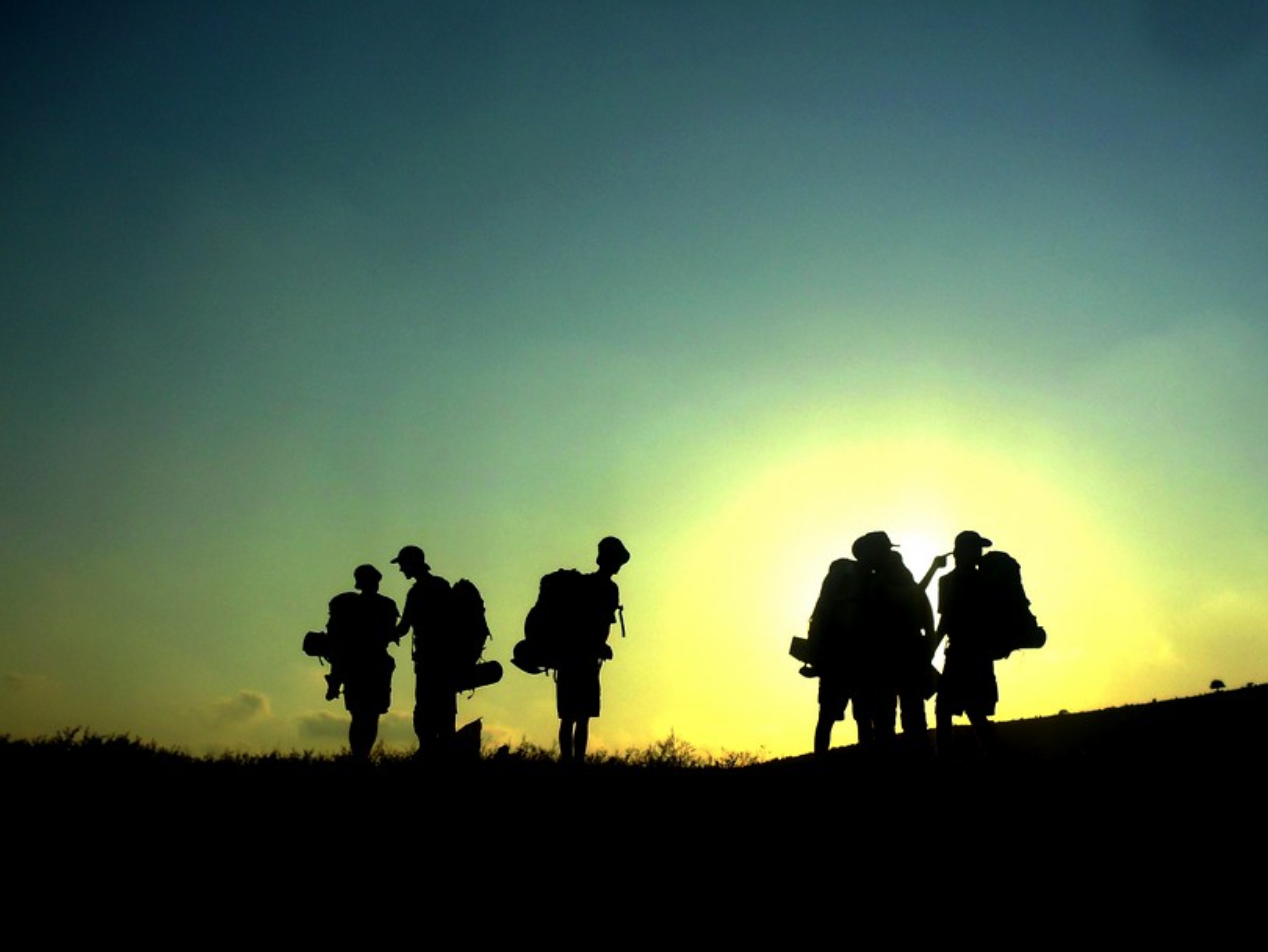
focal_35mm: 40
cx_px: 787
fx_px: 1466
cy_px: 678
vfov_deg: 35.4
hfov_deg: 46.4
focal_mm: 4.9
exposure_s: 1/362
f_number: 9
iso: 80
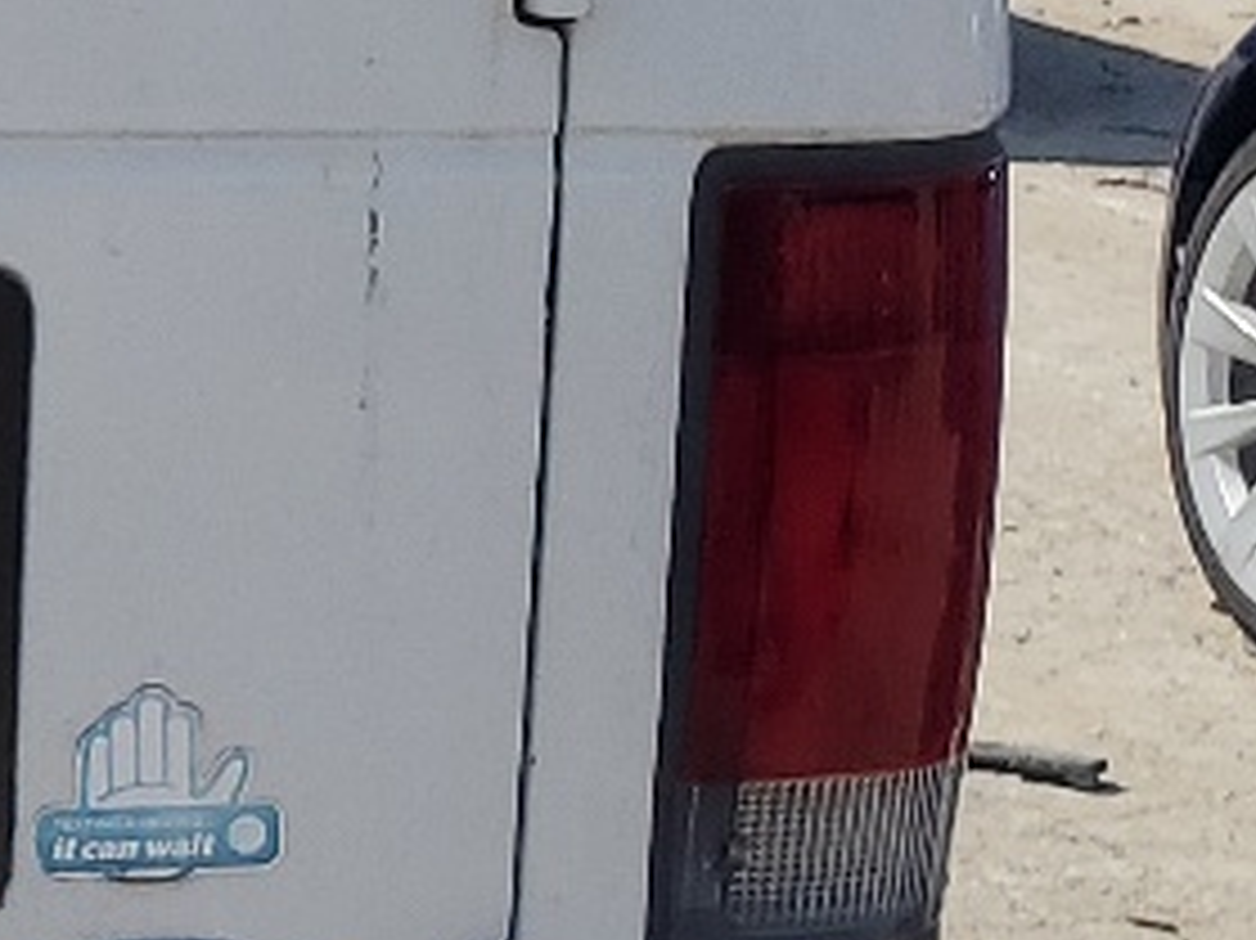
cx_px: -1441
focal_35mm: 149
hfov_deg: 11.6
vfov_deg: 9.9
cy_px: 243
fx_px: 5404
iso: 50
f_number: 1.5
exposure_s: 1/5000
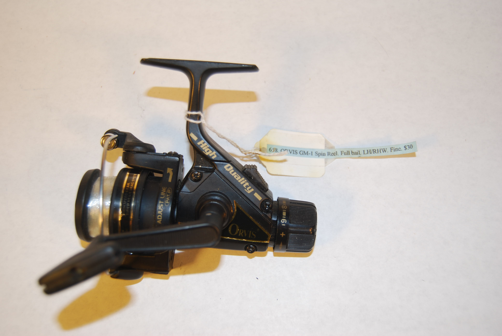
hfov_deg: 49.5
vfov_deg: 34.3
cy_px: 168
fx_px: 544
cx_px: 251
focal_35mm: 39
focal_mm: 26
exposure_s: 1/60
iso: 100
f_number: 4
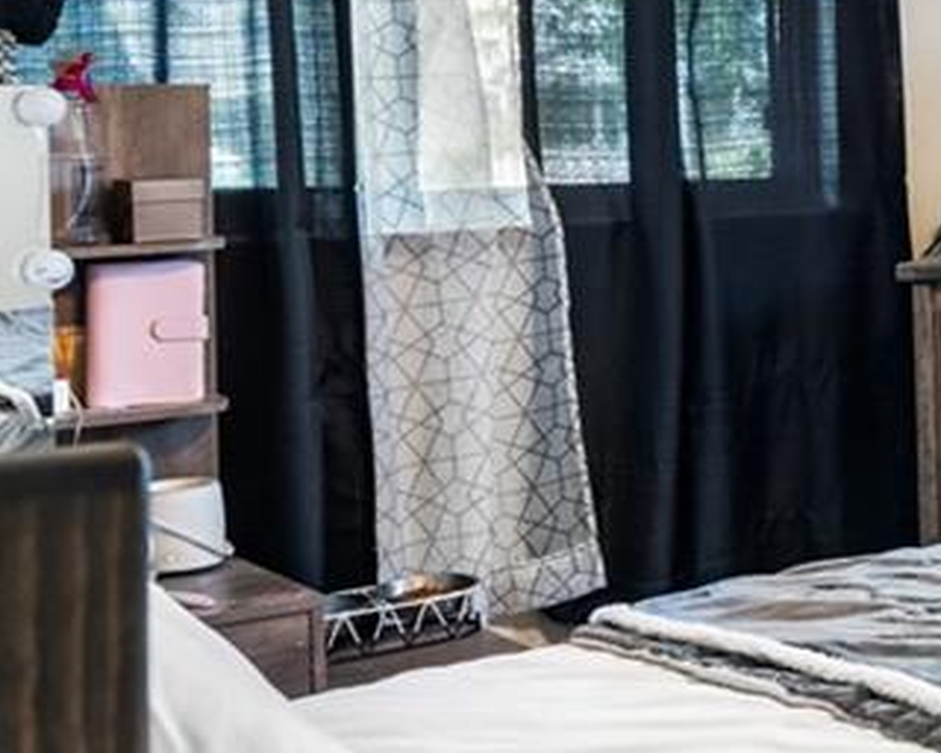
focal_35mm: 77
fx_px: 2154
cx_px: 1459
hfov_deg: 20.6
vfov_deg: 19.7
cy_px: 209
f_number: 7.1
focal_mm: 16.5
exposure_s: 1/2.5
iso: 320
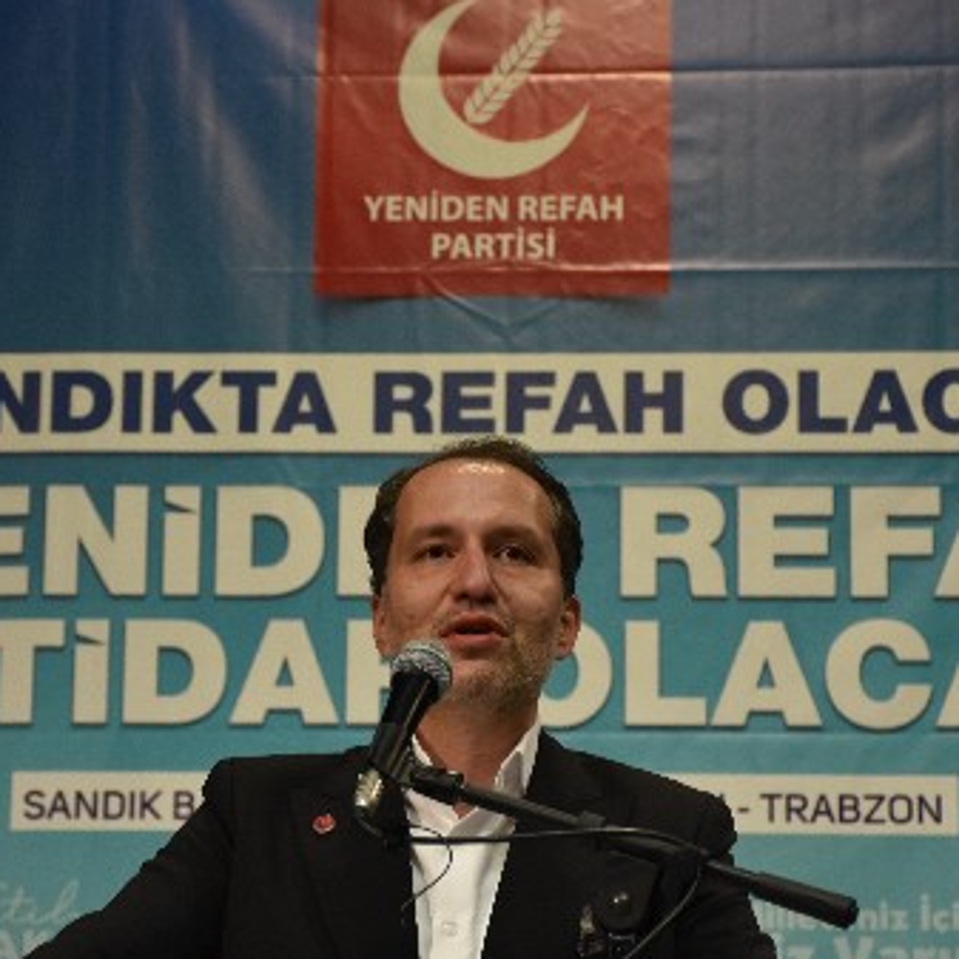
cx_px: 421
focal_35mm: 152
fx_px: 4764
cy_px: 588
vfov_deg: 11.5
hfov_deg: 11.5
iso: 1000
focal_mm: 60
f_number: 5
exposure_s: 1/60
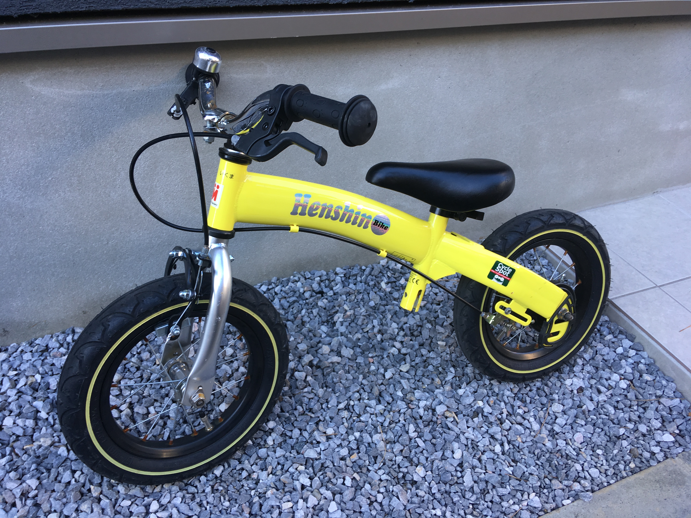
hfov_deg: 61.7
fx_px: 579
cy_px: 259
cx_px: 346
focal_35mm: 29
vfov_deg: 48.2
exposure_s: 1/60
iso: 25
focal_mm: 4.15
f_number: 2.2
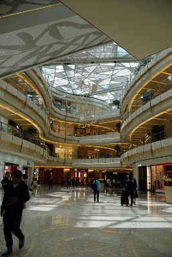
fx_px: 193
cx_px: 86
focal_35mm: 27
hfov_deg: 48.0
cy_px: 128
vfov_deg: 67.4
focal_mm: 18
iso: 100
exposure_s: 1/80
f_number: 5
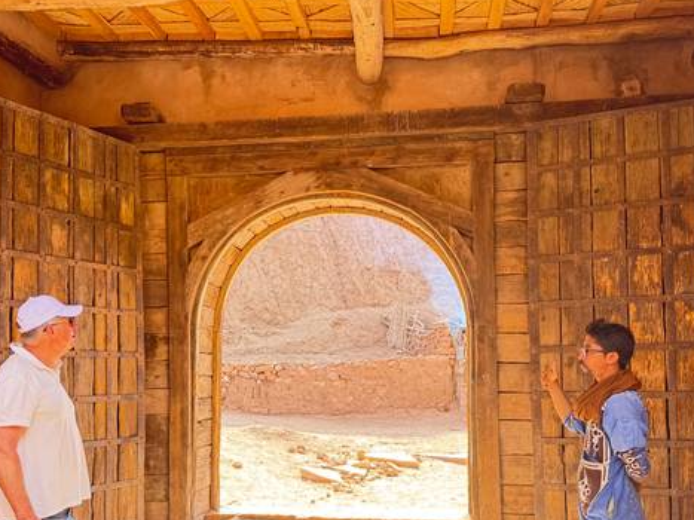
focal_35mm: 37
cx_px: 339
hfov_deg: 50.1
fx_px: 742
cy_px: 357
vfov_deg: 38.1
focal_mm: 6.76
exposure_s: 1/172
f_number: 1.78
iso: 80
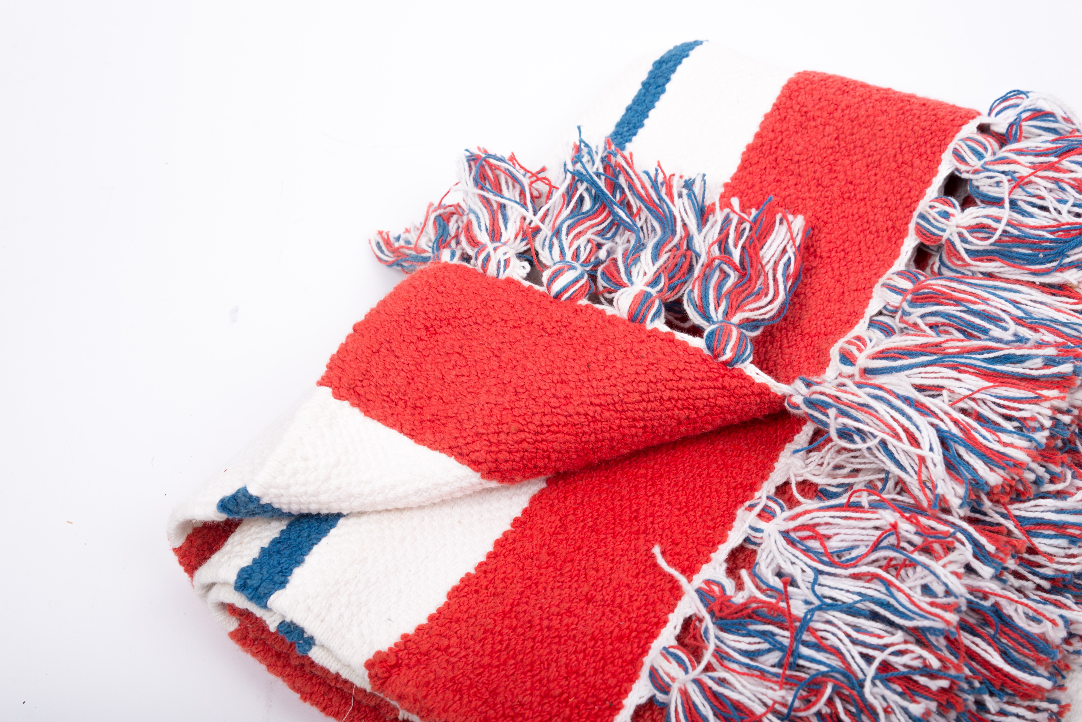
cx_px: 541
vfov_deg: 29.3
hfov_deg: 42.7
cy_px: 361
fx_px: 1383
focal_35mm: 46
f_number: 11
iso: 100
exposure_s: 1/160
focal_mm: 46
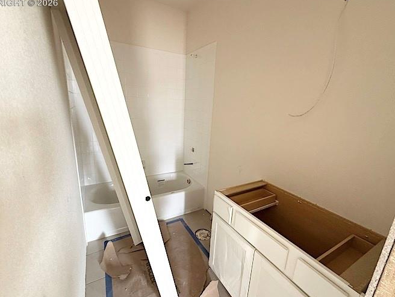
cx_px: 197
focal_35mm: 16
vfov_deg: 78.2
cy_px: 152
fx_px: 183
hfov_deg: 94.5
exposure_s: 1/65
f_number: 2.2
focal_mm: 2.22
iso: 320
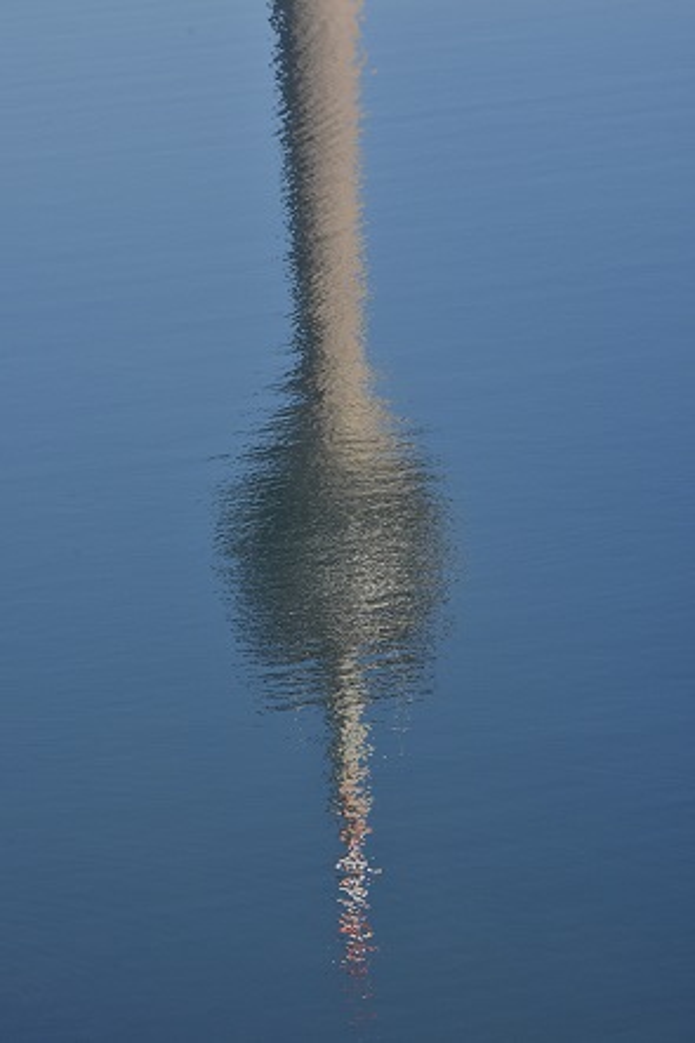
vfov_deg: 9.8
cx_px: 348
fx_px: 6086
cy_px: 522
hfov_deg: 6.5
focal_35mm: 210
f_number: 14
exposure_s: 1/400
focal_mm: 140
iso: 400
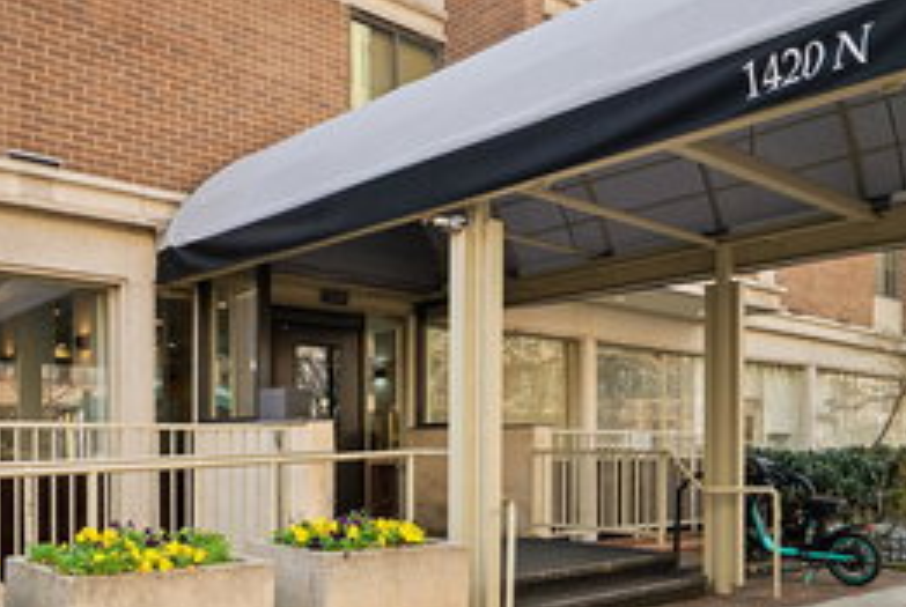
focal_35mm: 33
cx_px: 429
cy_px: 330
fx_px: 832
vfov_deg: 40.1
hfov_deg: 57.1
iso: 320
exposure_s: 1/80
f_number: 8
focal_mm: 18
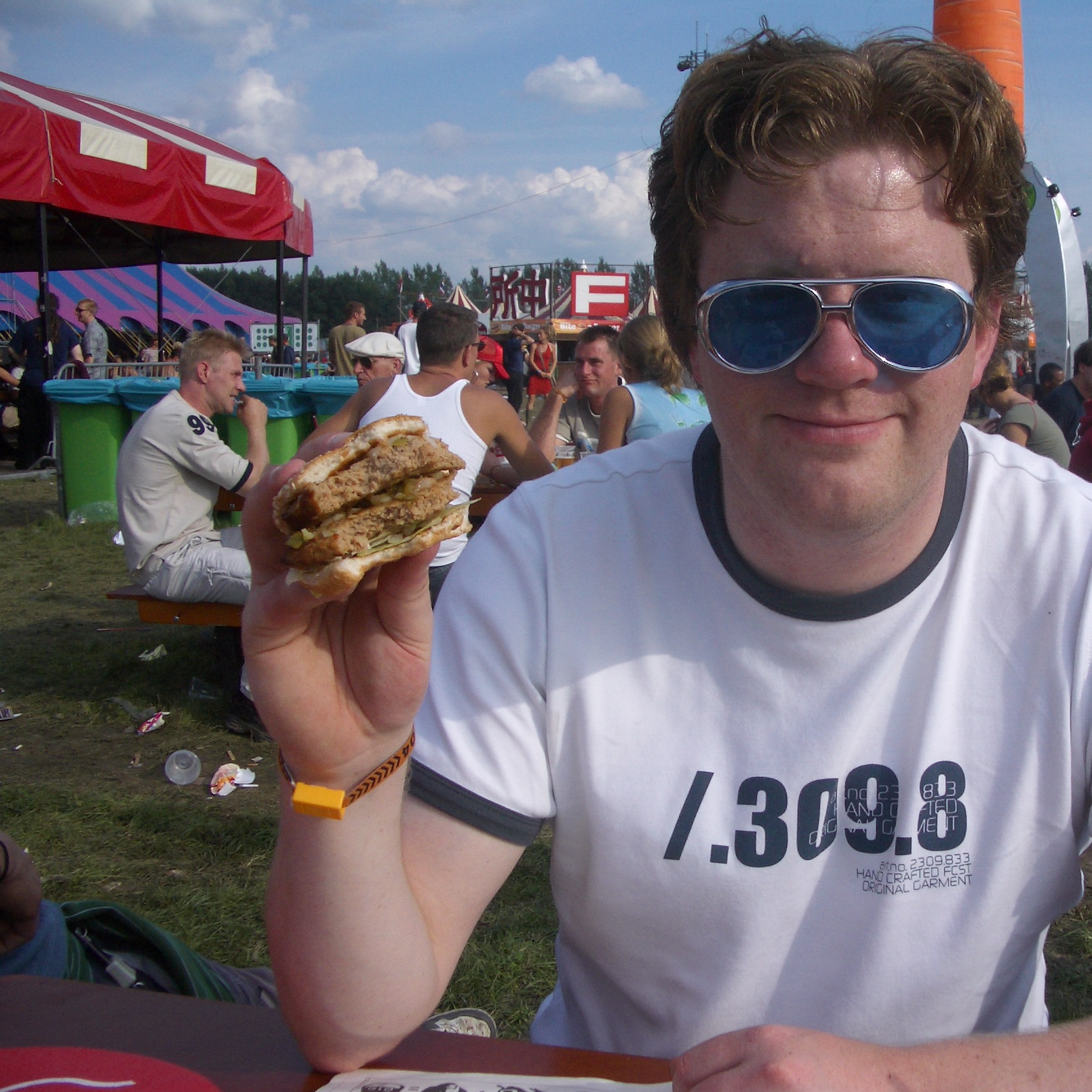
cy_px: 554
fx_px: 1499
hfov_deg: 39.5
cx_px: 738
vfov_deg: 40.0
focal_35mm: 42
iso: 50
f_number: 4.3
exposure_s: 1/800
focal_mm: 5.8
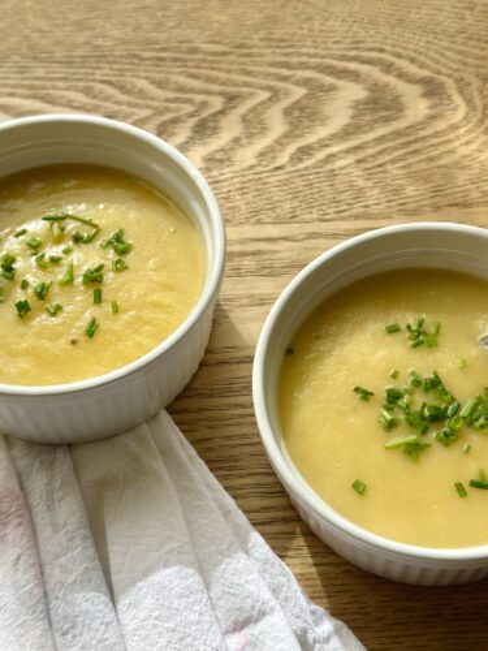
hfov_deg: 30.3
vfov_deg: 39.7
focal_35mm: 48
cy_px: 326
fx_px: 902
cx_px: 244
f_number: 1.78
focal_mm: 6.86
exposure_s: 1/1227
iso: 80
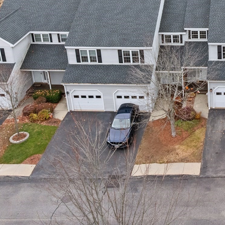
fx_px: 427
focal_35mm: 58
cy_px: 9
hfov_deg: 27.5
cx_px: 236
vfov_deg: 28.1
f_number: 5
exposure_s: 1/80
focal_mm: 12.29
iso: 400
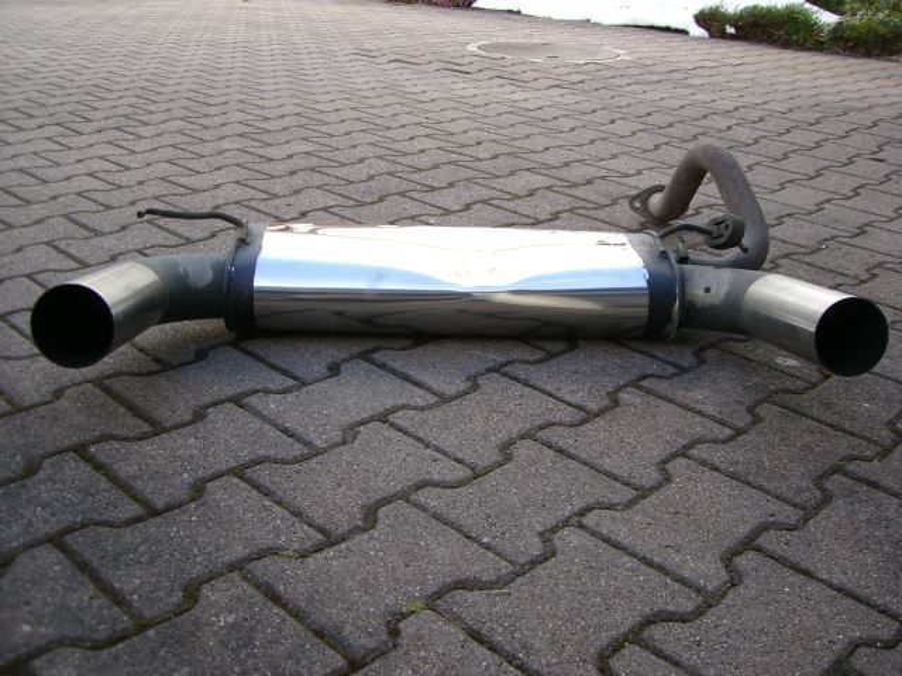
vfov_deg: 37.7
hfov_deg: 49.0
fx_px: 990
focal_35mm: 38
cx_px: 451
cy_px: 338
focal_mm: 6.2
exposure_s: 1/125
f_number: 2.7
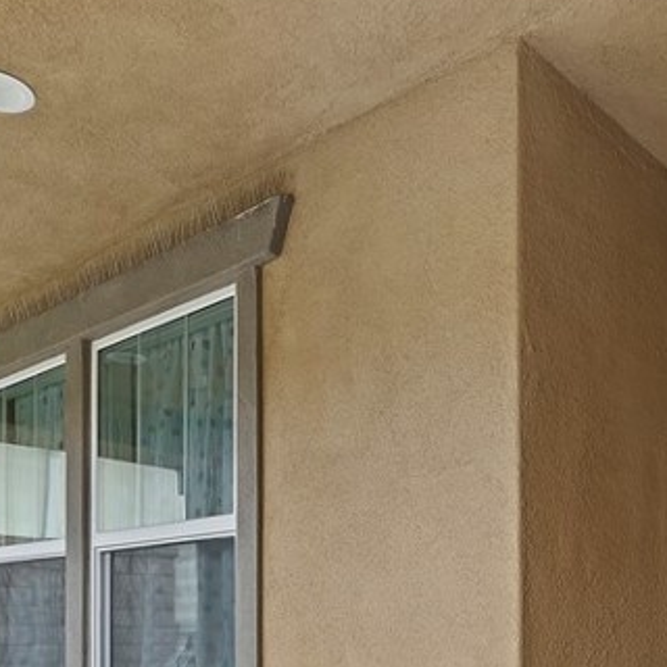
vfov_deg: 40.3
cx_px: 440
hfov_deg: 43.3
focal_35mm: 38
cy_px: 612
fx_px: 828
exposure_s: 1/30
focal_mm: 14
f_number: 7.1
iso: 500
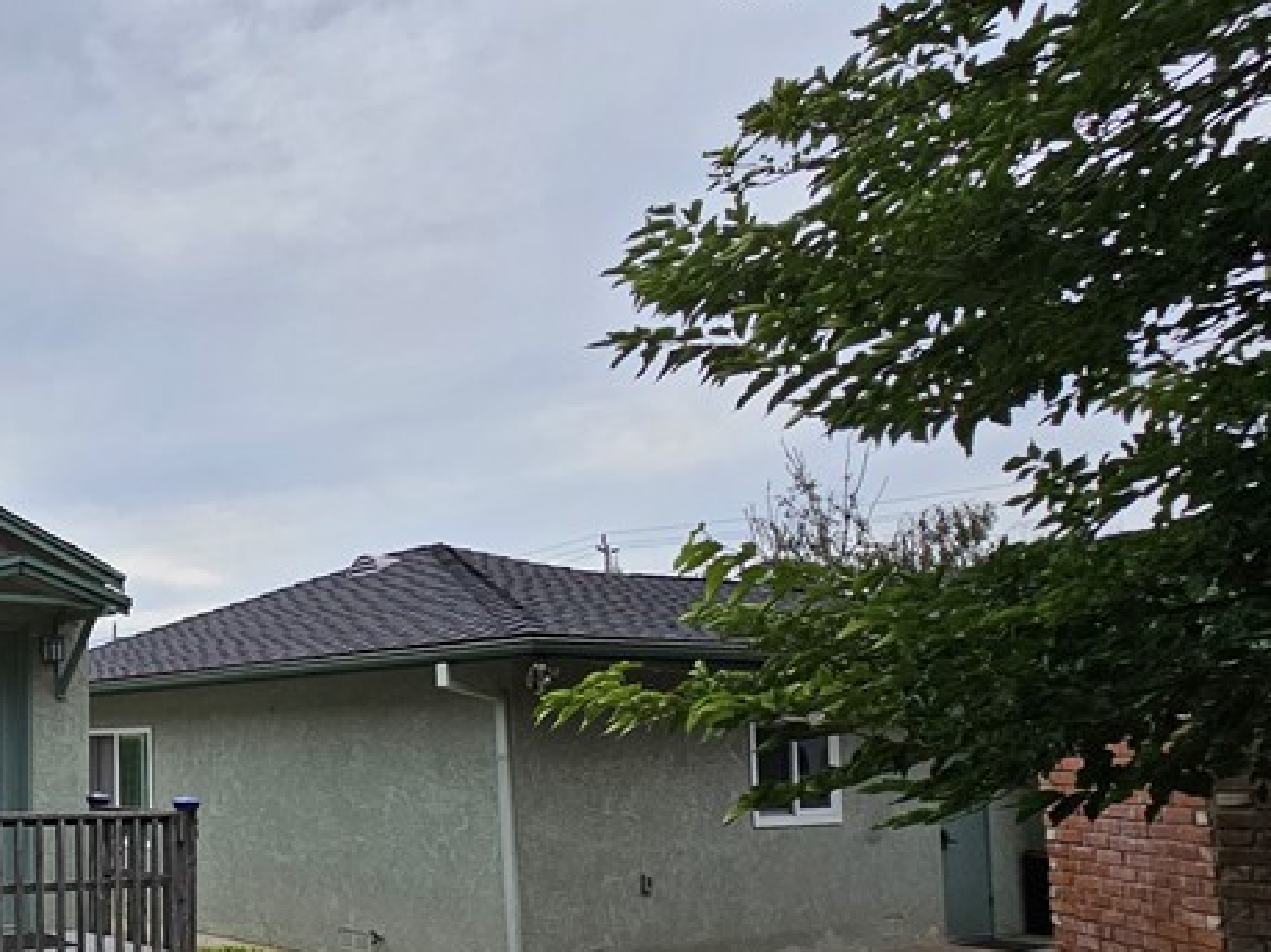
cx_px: -102
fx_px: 1065
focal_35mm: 29
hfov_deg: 46.7
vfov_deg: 46.7
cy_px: 697
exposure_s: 1/1775
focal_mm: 2.2
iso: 50
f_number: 2.2
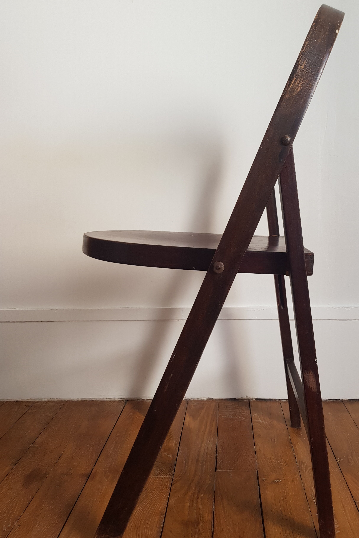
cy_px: 266
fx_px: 449
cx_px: 212
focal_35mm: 30
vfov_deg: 61.9
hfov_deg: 43.4
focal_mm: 4.2
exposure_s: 1/120
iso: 80
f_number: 1.7
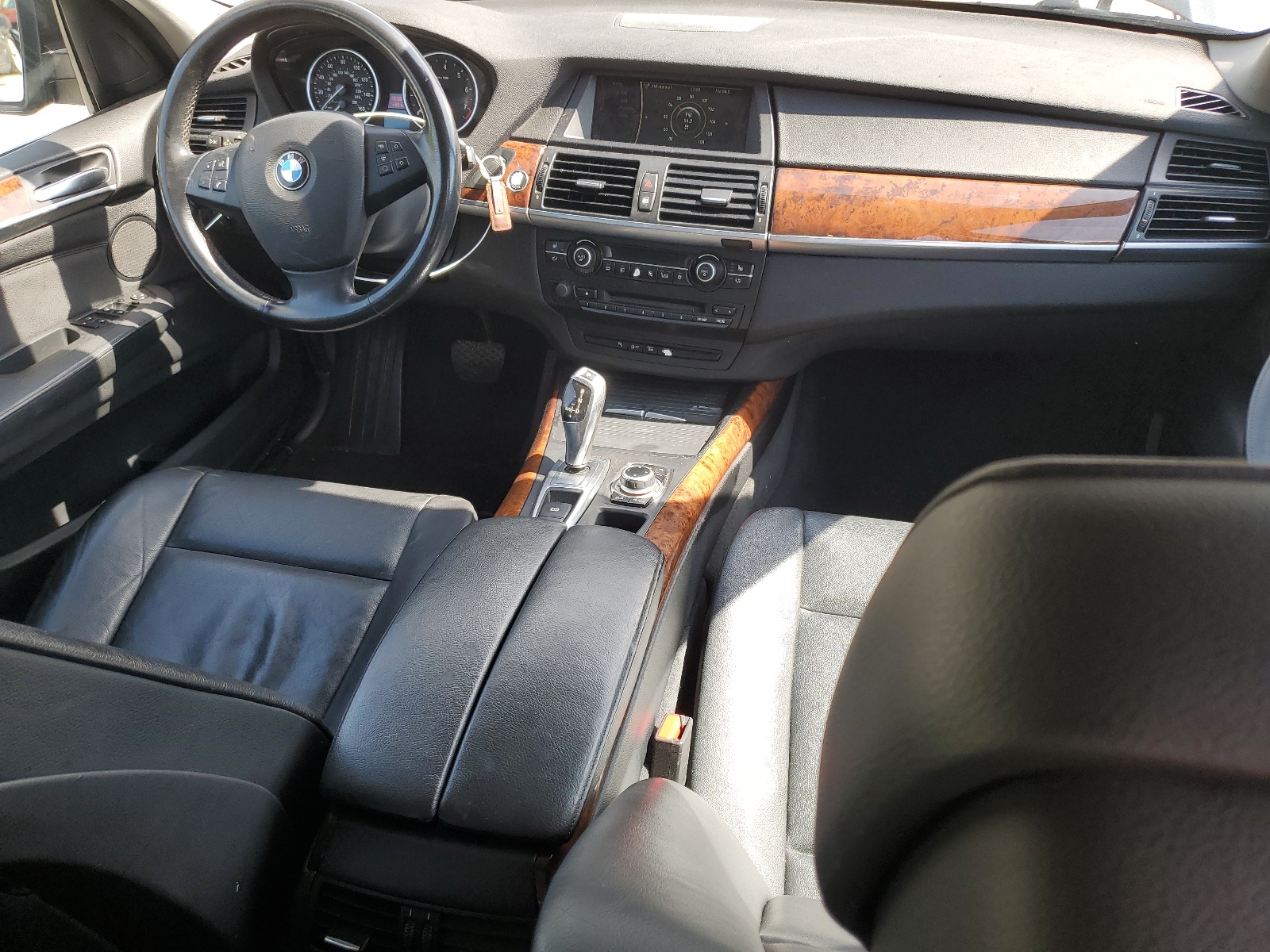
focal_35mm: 26
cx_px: 635
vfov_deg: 53.1
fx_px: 954
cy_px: 476
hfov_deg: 67.3
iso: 50
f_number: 1.5
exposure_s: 1/256
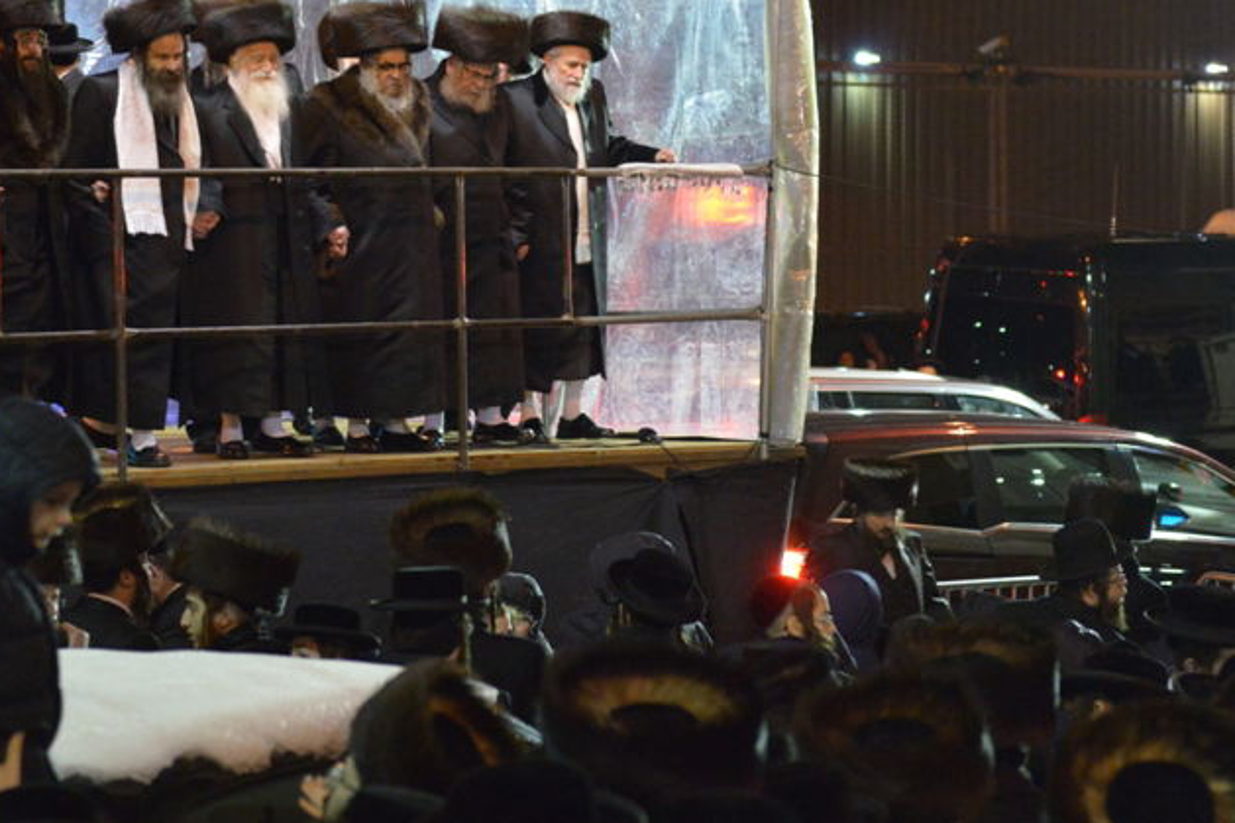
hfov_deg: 17.9
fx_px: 3910
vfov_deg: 12.0
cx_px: 450
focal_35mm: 114
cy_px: 197
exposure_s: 1/125
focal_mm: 70
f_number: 2.8
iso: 4500
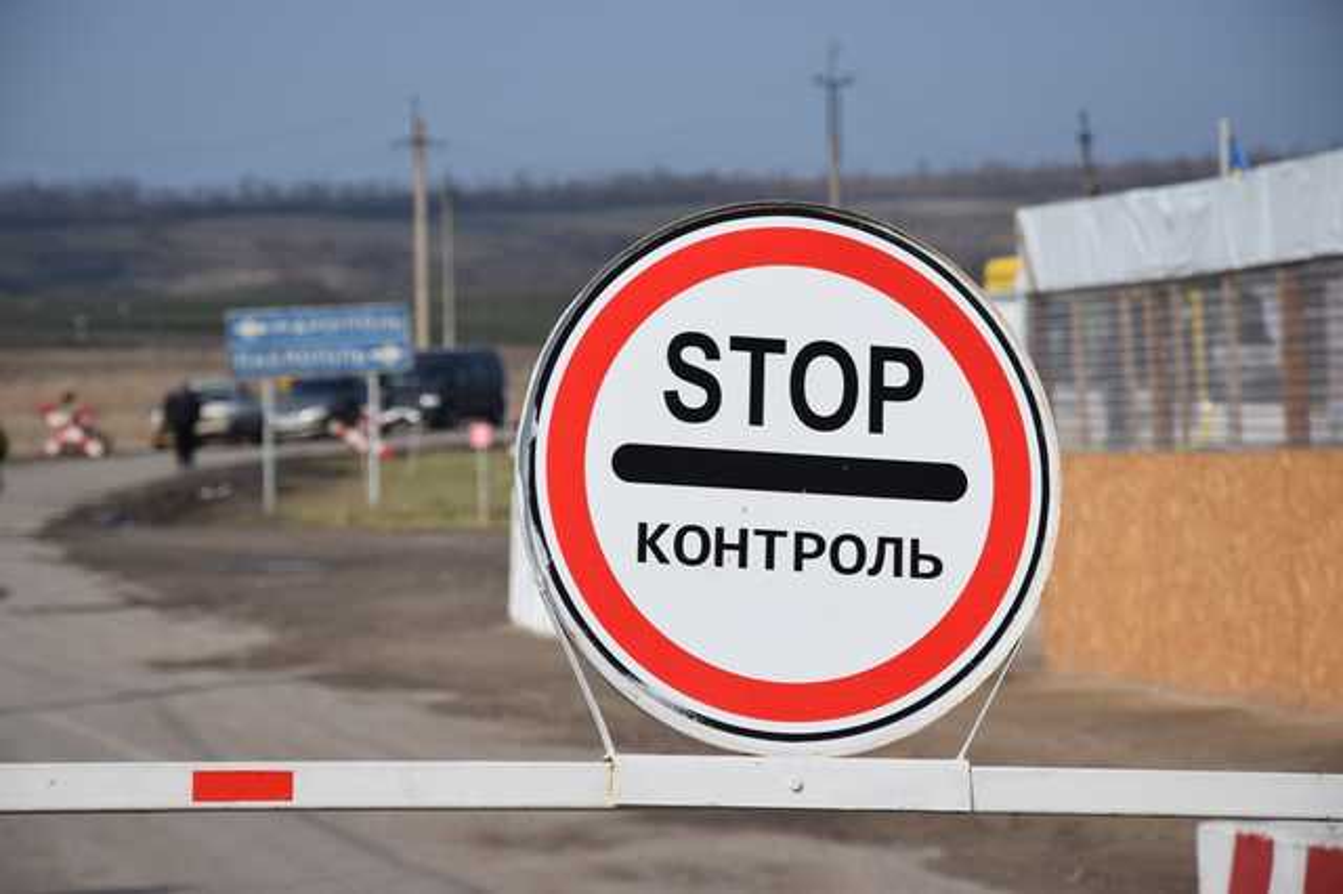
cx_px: 672
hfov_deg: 13.0
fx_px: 5872
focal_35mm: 158
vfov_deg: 8.7
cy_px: 447
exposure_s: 1/800
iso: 200
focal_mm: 105
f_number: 7.1
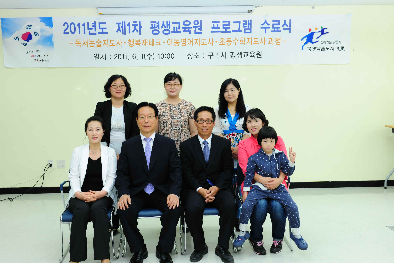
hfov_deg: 53.1
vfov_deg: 36.8
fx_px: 394
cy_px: 145
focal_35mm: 36
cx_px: 188
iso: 800
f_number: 5.6
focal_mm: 32
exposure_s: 1/60
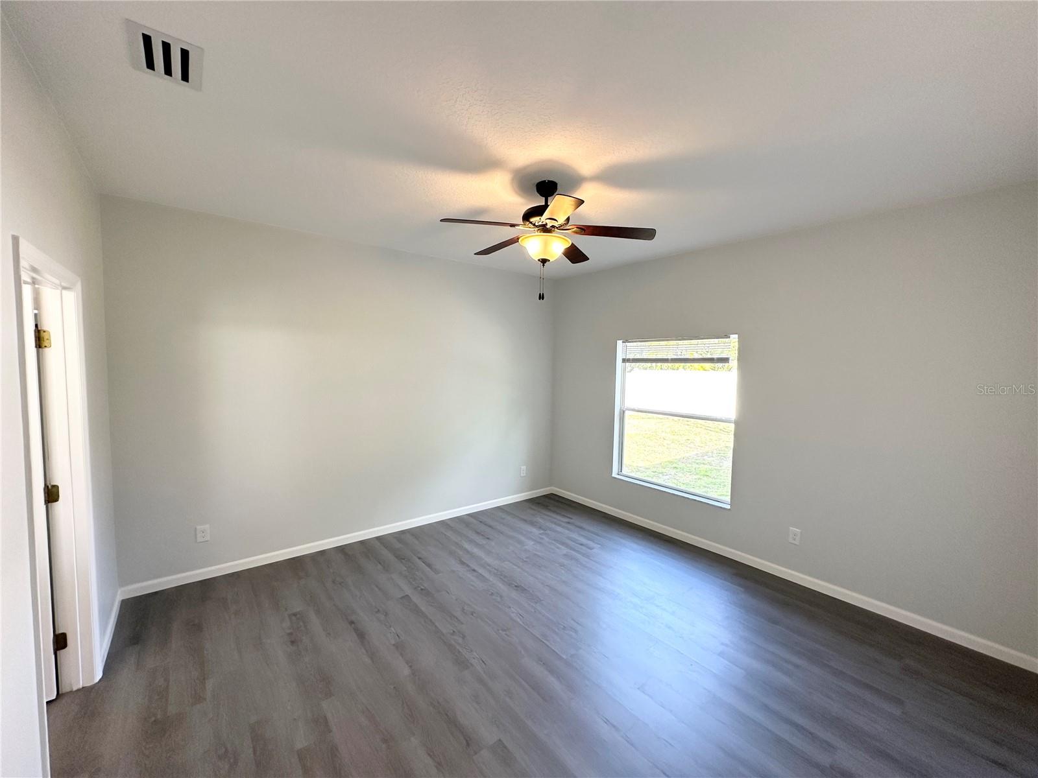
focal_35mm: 14
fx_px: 420
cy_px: 389
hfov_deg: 102.1
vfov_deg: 85.7
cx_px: 519
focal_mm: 2.22
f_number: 2.2
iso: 125
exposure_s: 1/120
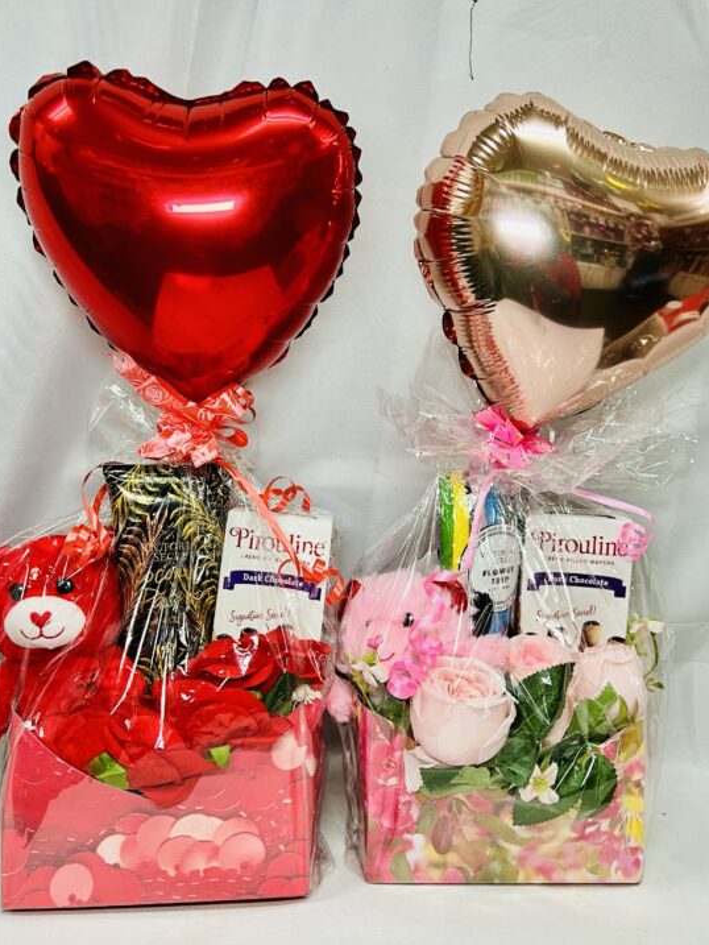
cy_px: 463
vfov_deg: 61.6
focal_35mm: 29
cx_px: 347
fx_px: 792
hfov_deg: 48.2
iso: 100
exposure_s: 1/60
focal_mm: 5.7
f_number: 1.5
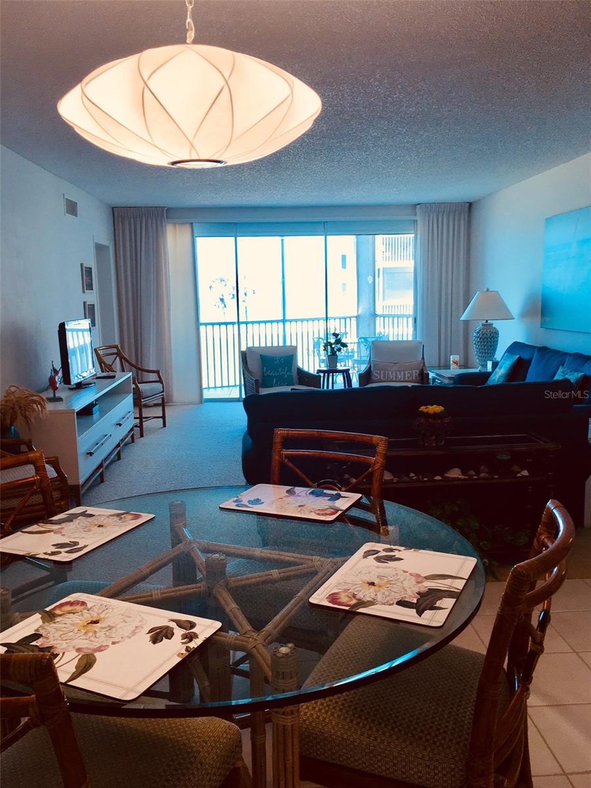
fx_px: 660
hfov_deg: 48.2
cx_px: 296
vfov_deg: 61.7
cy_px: 394
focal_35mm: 29
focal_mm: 4.15
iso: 25
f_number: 2.2
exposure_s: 1/60
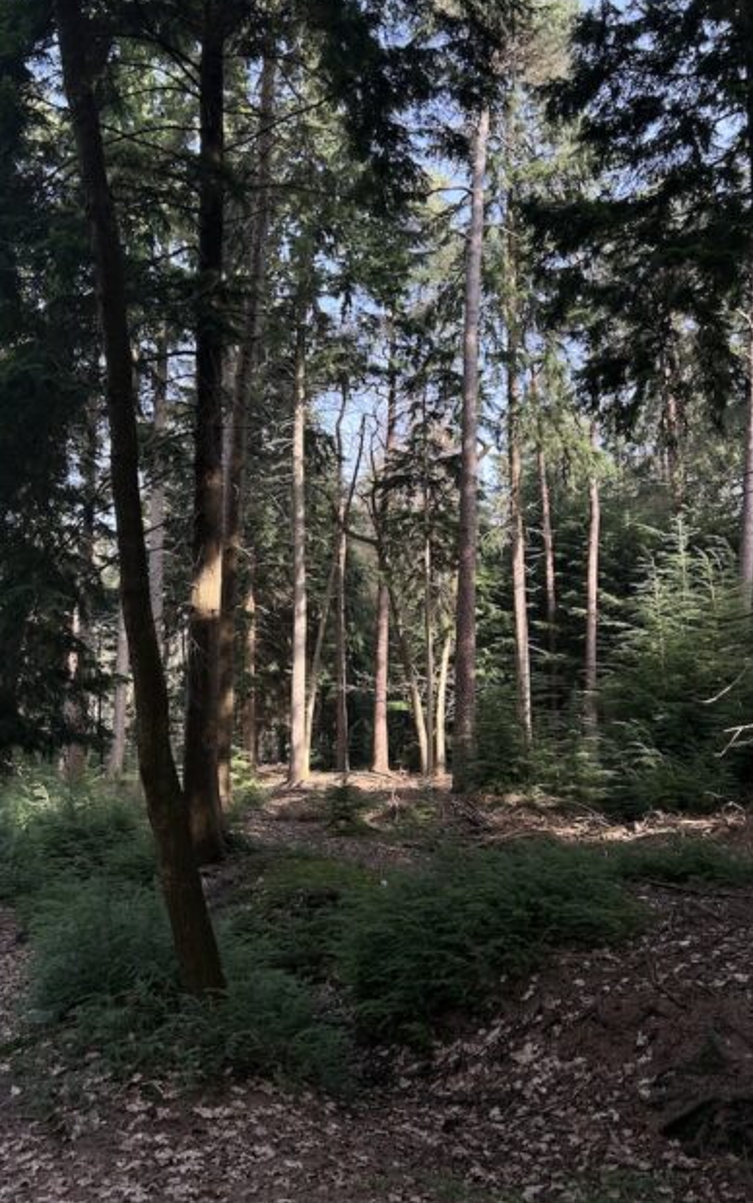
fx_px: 919
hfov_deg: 44.6
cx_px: 381
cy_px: 600
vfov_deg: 66.4
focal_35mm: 28
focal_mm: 5.7
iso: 50
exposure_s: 1/402
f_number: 1.5
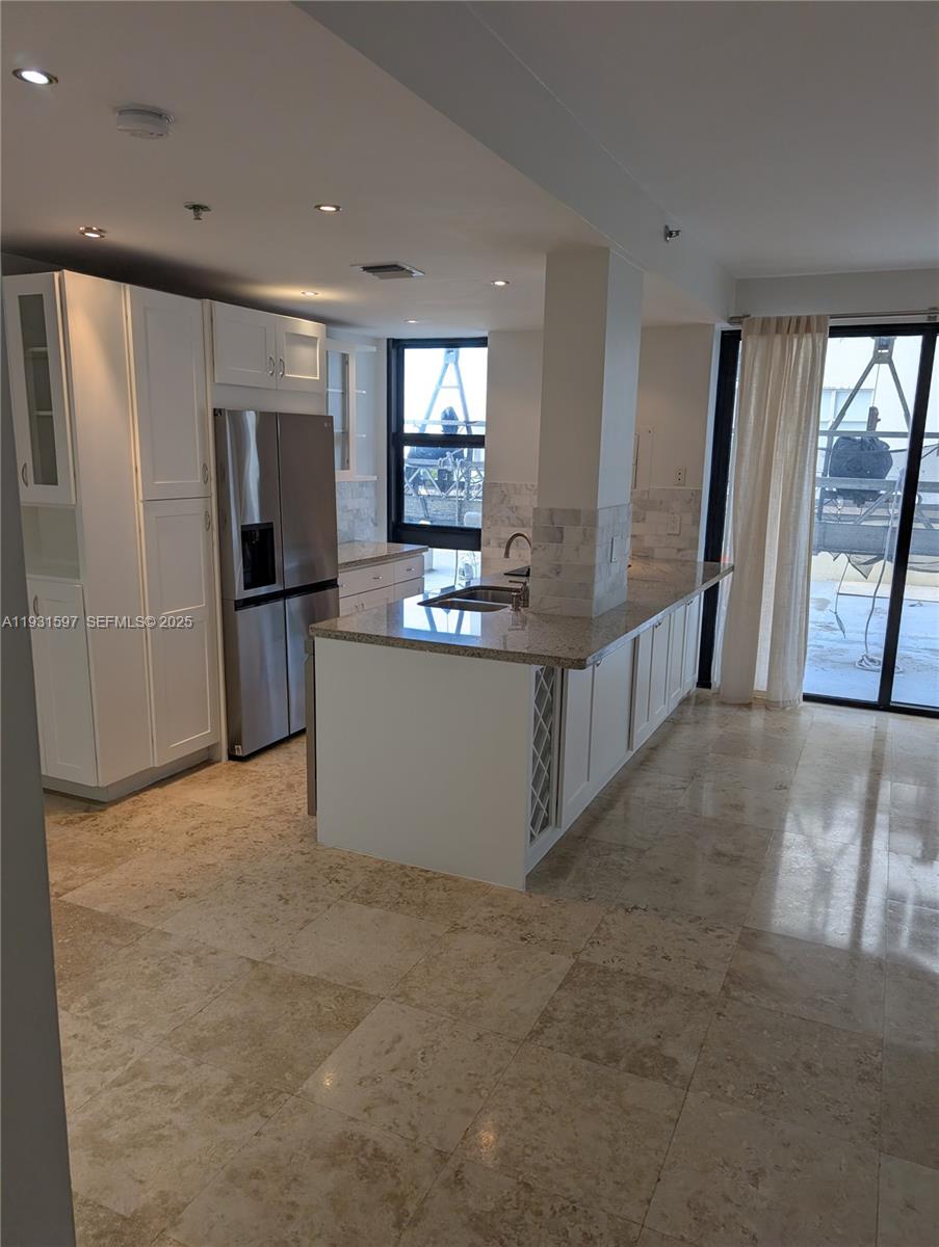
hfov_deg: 56.9
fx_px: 866
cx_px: 470
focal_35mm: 24
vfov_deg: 71.5
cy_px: 624
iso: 42
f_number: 1.68
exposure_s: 1/120
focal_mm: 6.9
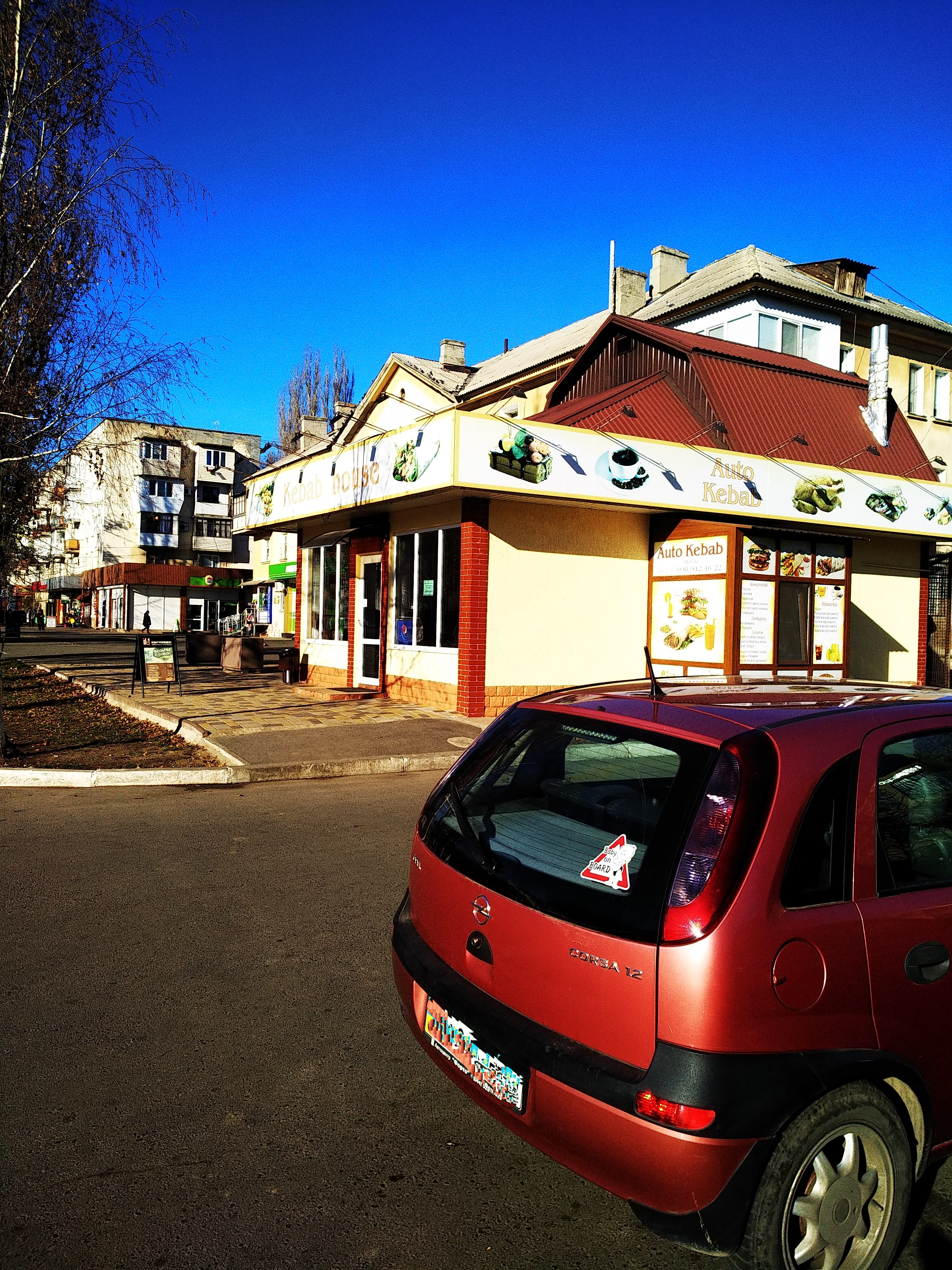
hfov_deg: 61.1
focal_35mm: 22
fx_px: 807
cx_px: 476
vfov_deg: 76.4
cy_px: 635
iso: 100
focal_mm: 3.81
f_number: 2.2
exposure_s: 1/1389
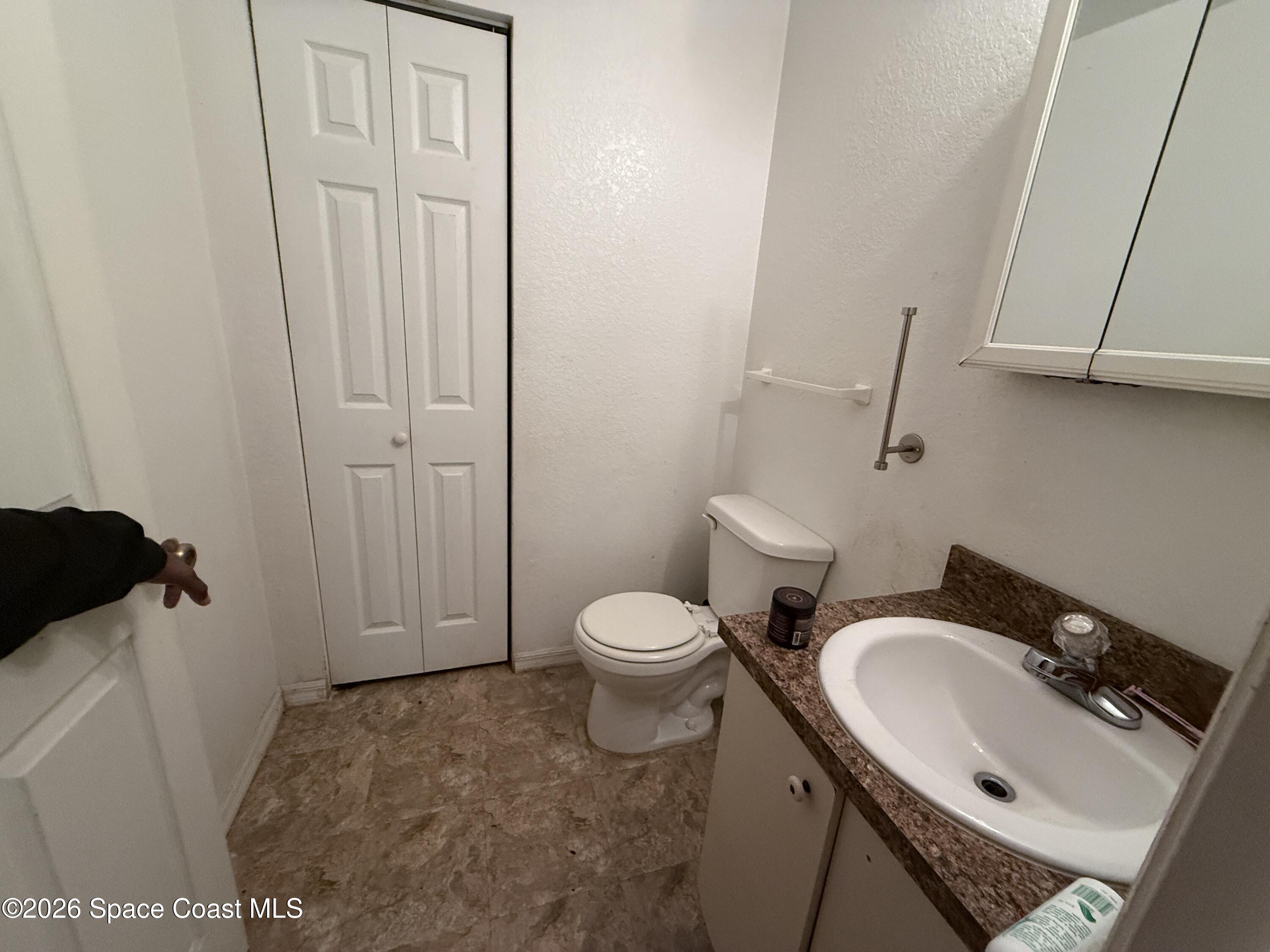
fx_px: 514
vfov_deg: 85.7
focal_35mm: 14
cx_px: 635
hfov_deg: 102.1
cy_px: 476
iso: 500
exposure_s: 1/60
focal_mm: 2.22
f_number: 2.2
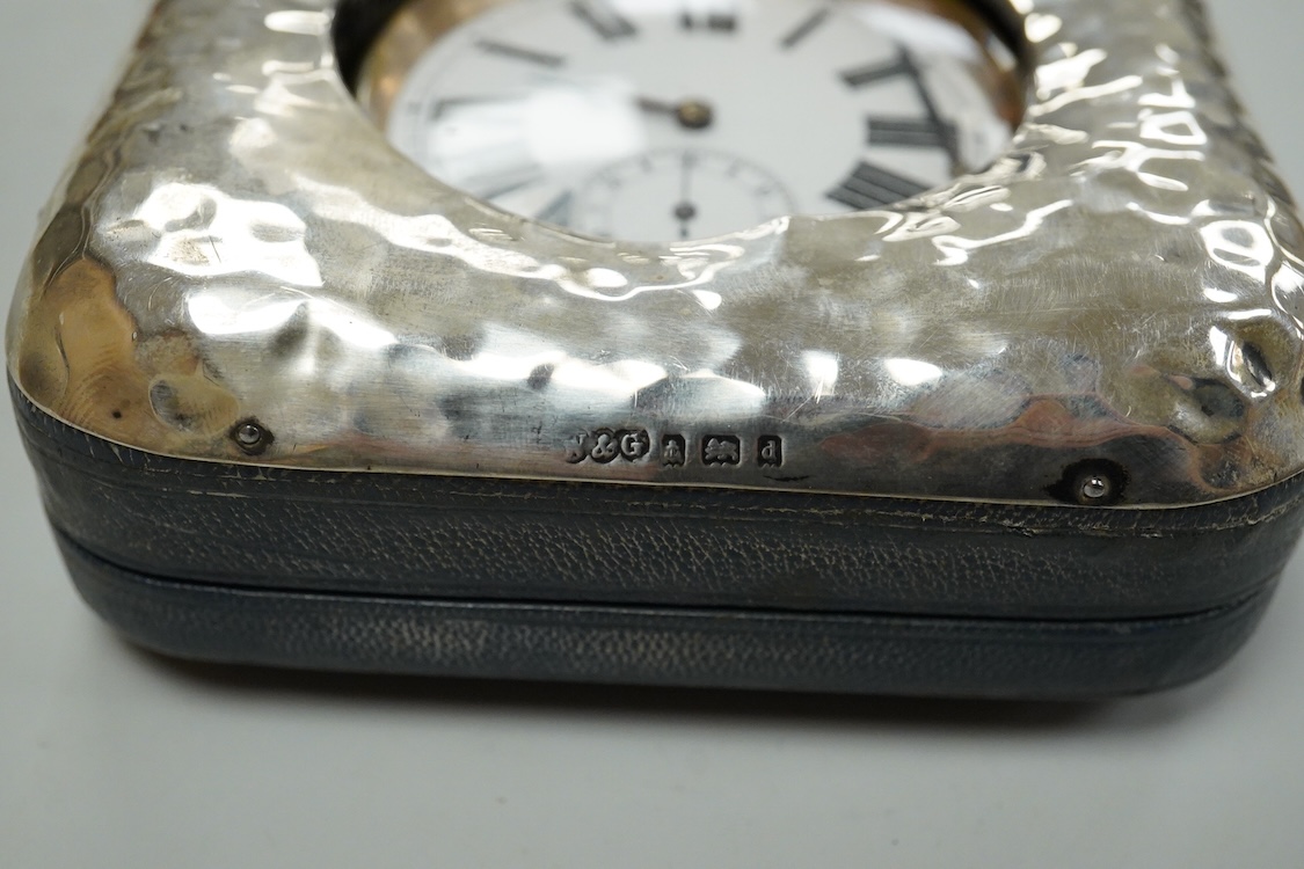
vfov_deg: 29.9
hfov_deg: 43.6
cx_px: 652
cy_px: 434
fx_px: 1630
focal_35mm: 45
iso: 3200
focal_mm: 30
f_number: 10
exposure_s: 1/400
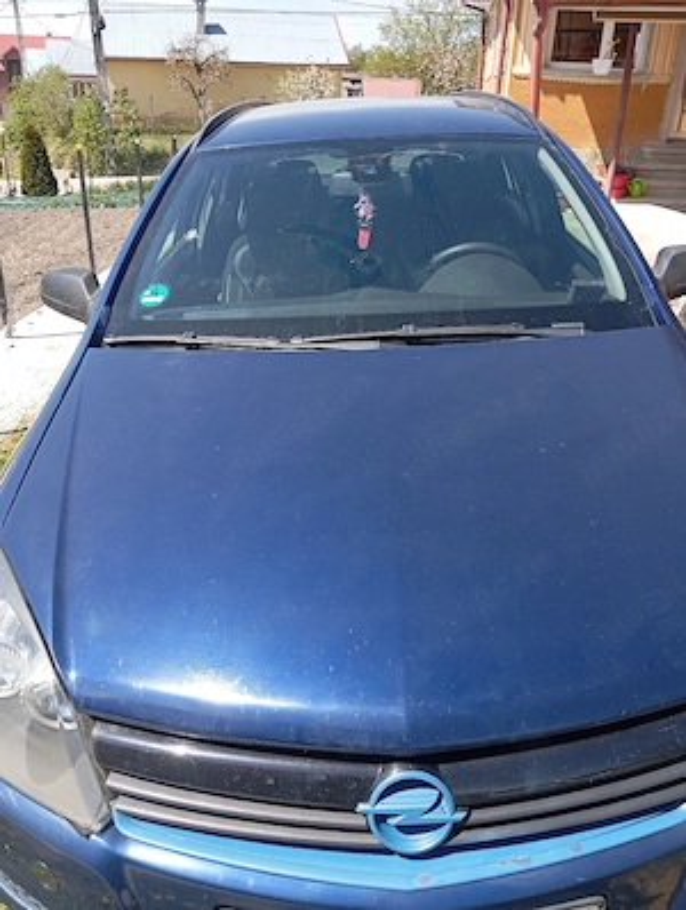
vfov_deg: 63.4
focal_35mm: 28
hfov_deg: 49.9
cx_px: 343
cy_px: 455
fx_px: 737
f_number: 1.8
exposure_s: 1/345
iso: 113
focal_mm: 4.22
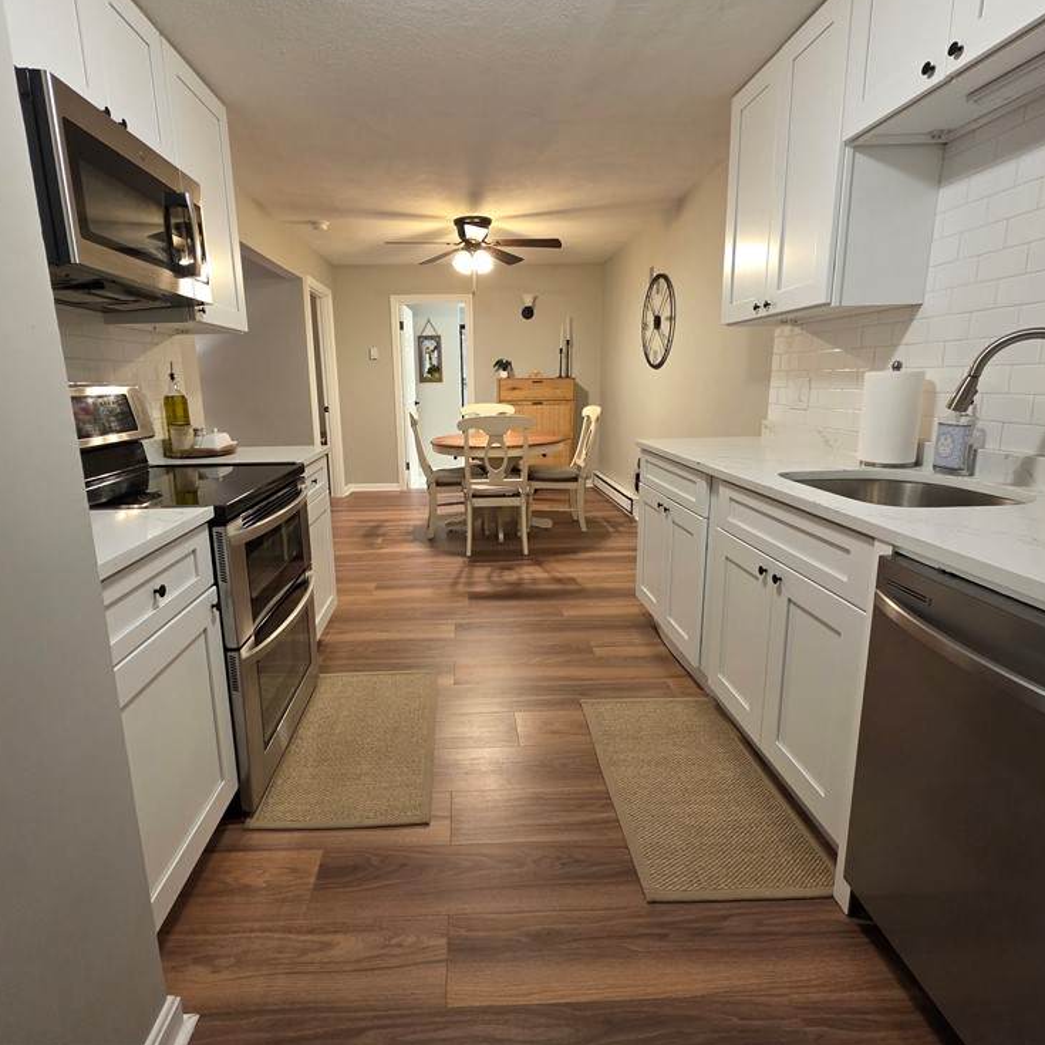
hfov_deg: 87.1
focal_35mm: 16
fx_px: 546
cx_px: 468
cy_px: 505
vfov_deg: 87.4
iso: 400
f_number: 1.9
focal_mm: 2.2
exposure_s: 1/60
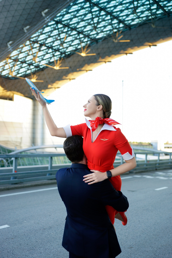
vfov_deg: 48.5
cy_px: 129
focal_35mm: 40
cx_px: 86
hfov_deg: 33.4
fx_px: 287
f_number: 2.8
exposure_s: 1/125
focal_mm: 40
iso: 400
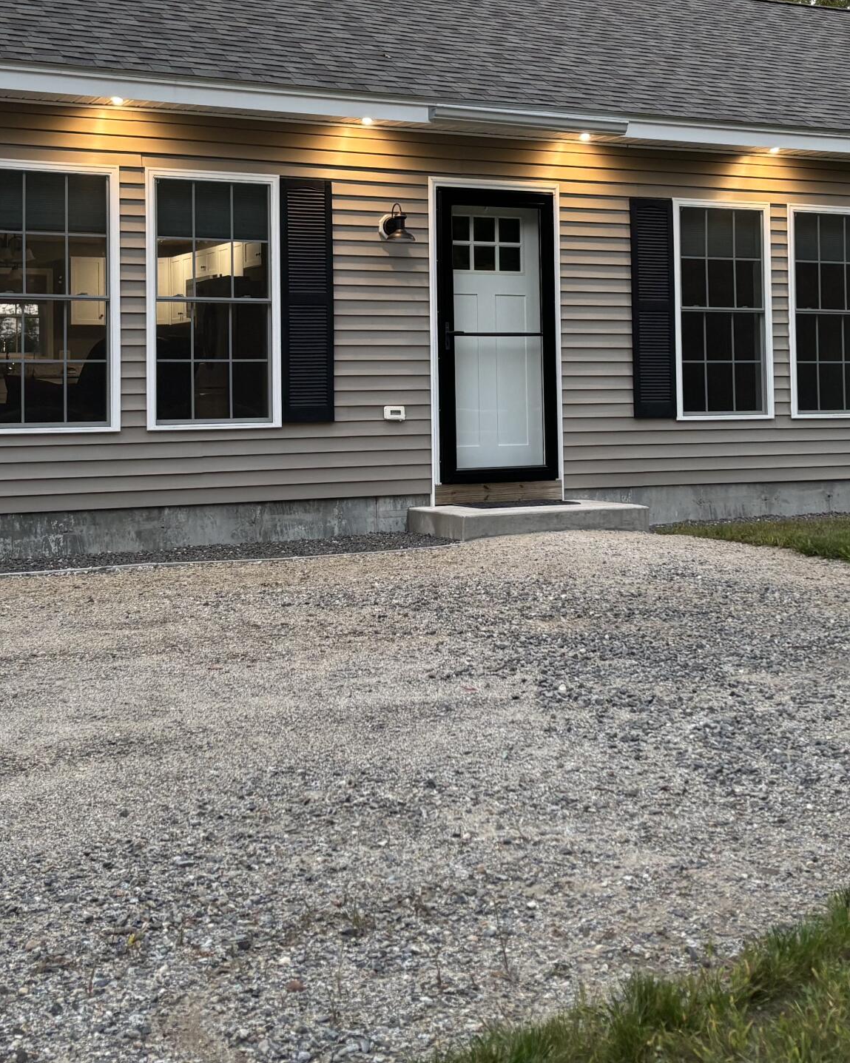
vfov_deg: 34.9
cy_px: 321
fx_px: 1667
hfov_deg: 28.6
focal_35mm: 53
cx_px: 445
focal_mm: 5.96
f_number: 1.6
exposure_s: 1/60
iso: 125
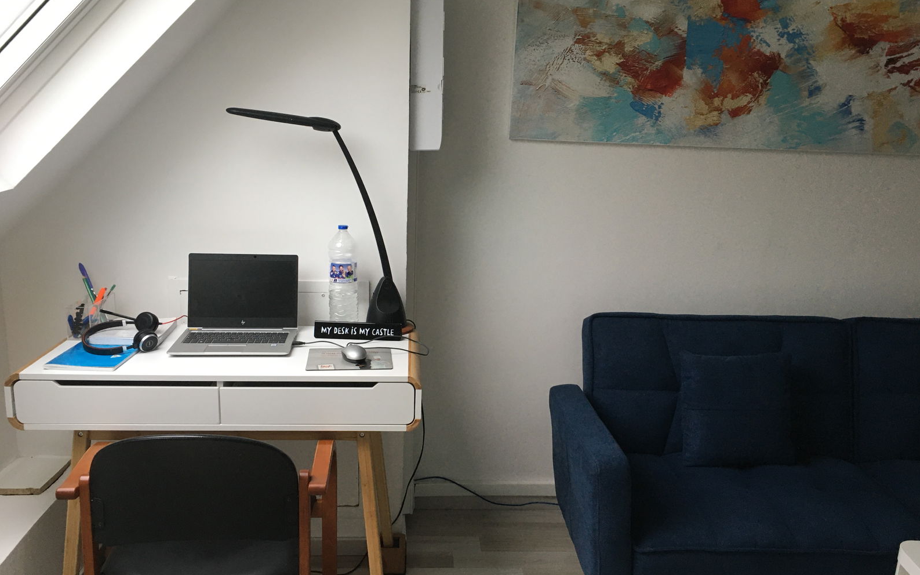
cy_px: 303
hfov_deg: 61.2
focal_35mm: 31
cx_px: 463
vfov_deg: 40.6
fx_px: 777
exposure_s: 1/33
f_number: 2.2
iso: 64
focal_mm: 4.15
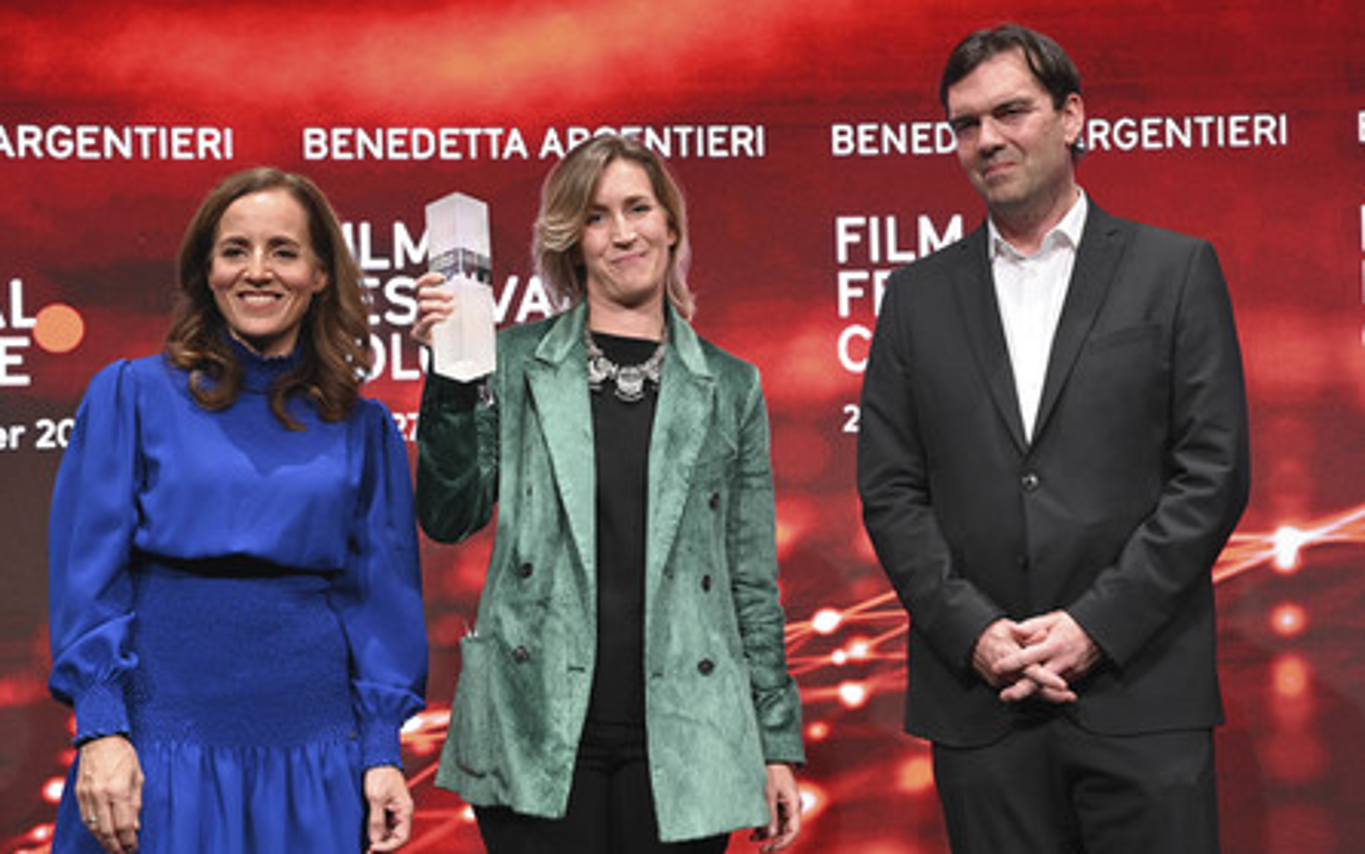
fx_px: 2493
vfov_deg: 19.4
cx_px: 678
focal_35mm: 67
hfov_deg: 30.6
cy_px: 447
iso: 2000
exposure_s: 1/200
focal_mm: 65
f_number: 4
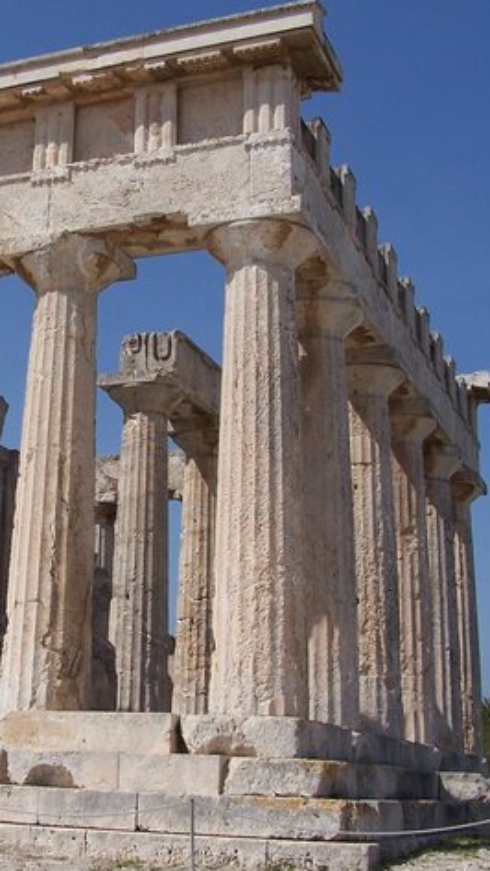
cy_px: 440
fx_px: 1294
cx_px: 88
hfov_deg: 21.2
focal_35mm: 56
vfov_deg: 37.2
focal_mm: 6.3
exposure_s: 1/750
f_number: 5.6
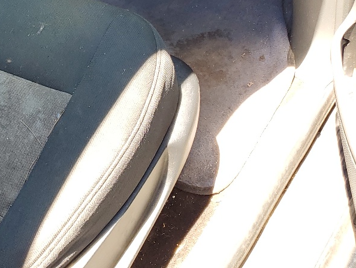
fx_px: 720
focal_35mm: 70
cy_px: 22
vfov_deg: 20.6
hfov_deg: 25.7
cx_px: -37
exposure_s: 1/200
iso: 50
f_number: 1.5
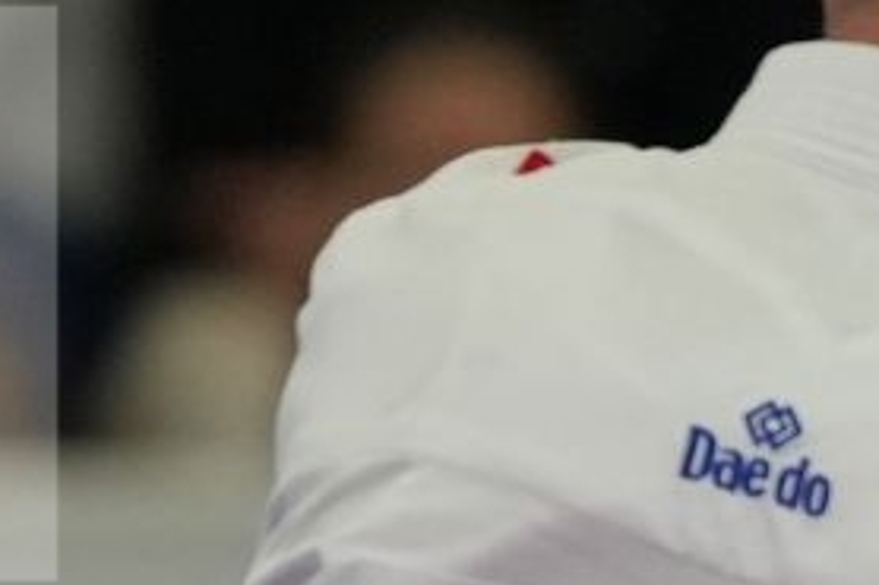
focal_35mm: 1941
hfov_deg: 1.1
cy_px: 294
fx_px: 47363
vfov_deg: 0.7
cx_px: 835
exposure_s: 1/1000
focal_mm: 200
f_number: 2.8
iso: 1600
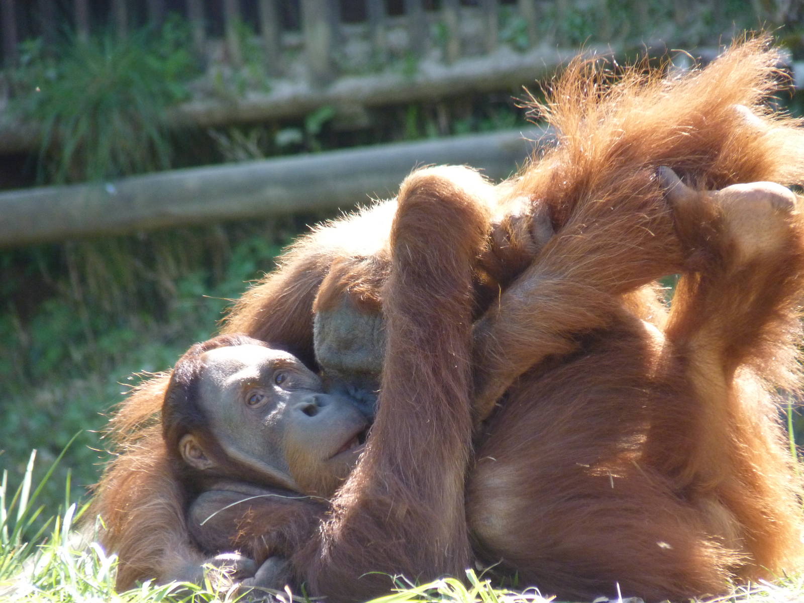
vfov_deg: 3.1
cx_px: 402
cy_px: 302
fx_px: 11288
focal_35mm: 486
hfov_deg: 4.1
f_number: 4.4
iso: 320
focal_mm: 86.4
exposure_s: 1/250
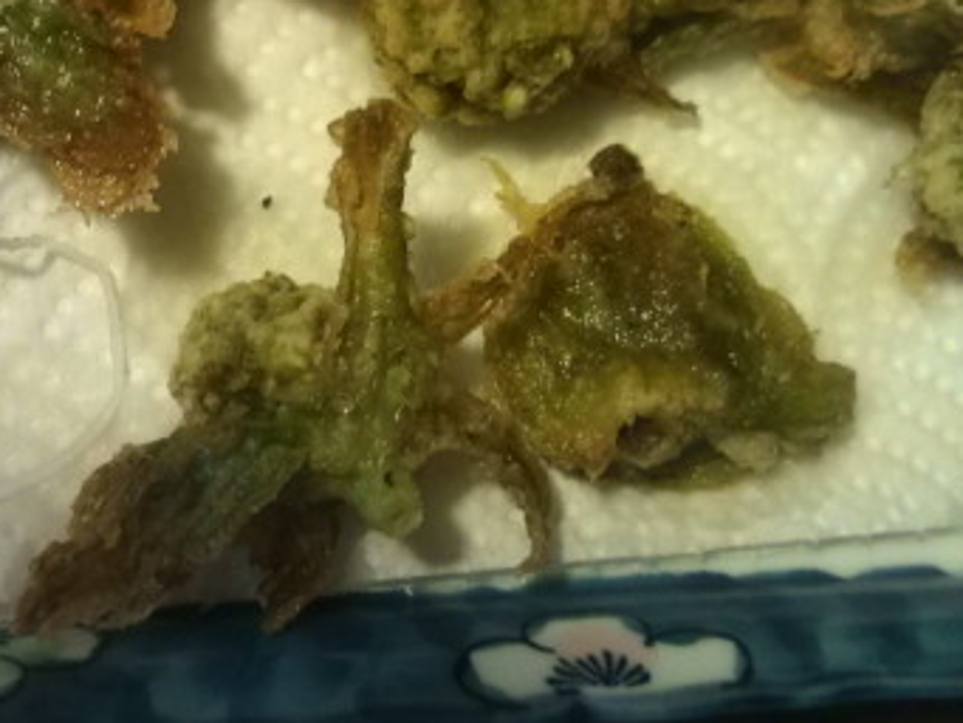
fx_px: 1670
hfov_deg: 32.2
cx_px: 503
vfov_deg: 24.1
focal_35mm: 60
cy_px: 167
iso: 102
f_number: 2.8
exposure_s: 1/8.52
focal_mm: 3.3
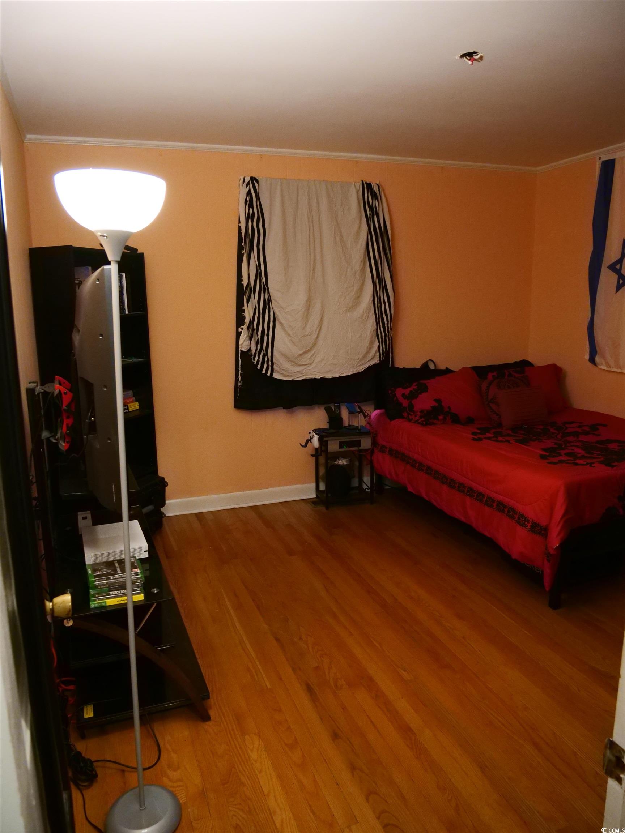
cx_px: 312
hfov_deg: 56.8
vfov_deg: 71.6
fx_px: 578
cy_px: 416
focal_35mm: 24
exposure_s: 1/40
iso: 3200
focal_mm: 12
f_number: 3.5
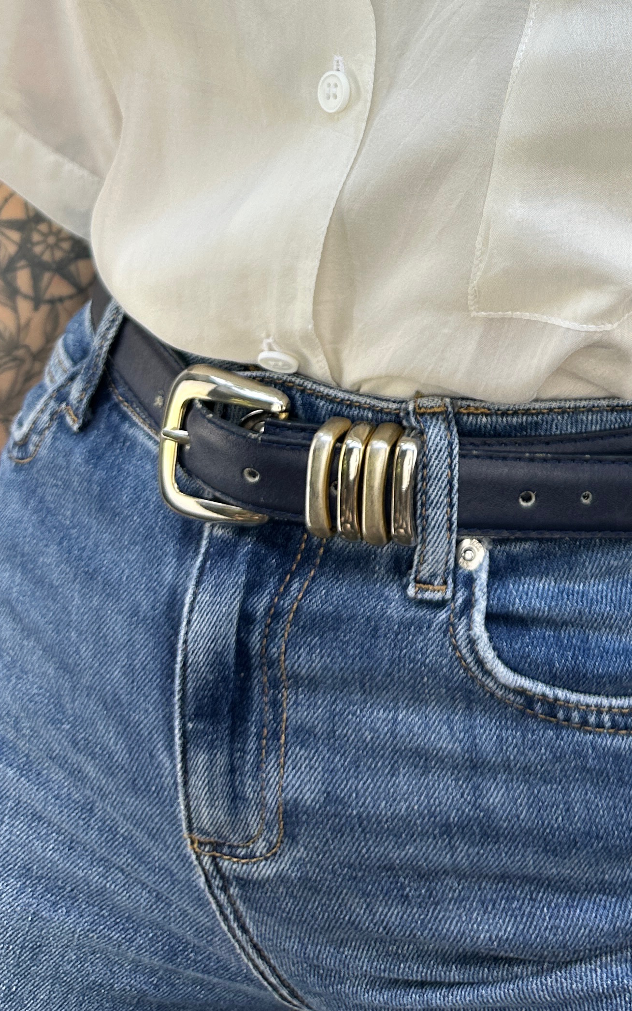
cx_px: 557
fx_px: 1350
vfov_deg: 37.4
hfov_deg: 25.6
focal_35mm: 49
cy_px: 39
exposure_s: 1/458
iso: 80
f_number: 1.78
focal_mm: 6.86
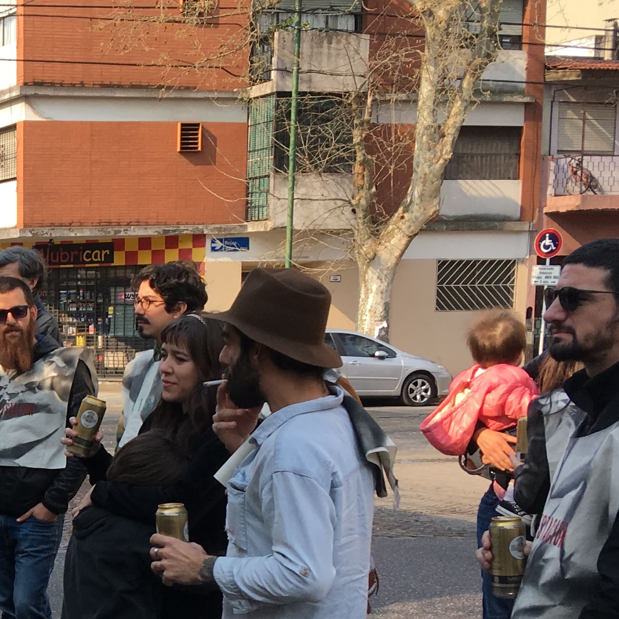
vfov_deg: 22.4
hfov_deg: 21.2
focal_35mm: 76
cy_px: 506
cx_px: -128
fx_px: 1538
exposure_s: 1/569
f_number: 2.2
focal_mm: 4.15
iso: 25
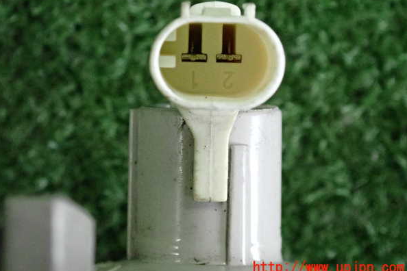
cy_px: 122
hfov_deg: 19.5
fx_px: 1187
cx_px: 202
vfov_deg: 13.0
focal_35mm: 105
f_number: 4.9
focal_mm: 18
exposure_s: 1/125
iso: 3200
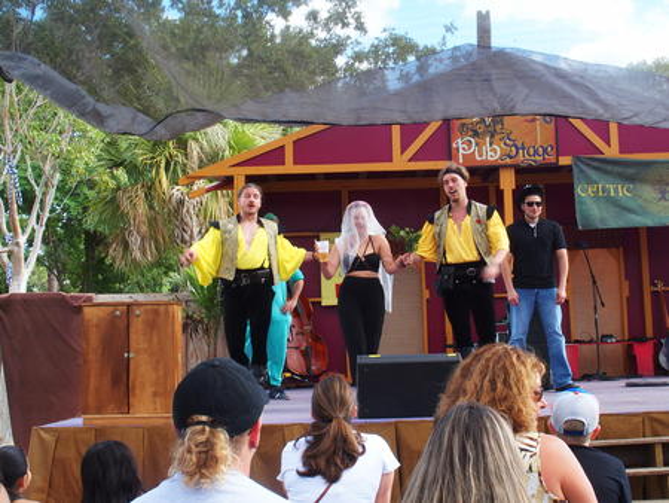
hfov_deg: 38.2
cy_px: 252
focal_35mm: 50
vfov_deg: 29.1
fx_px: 967
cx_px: 334
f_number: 8
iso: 200
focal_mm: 10.8
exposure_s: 1/50
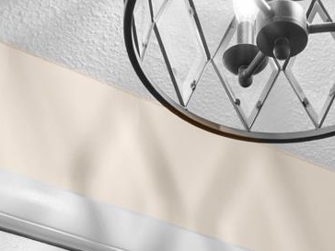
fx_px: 958
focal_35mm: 99
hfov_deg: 19.7
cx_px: 249
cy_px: 764
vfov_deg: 10.4
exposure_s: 1.6
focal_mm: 10
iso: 200
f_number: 9
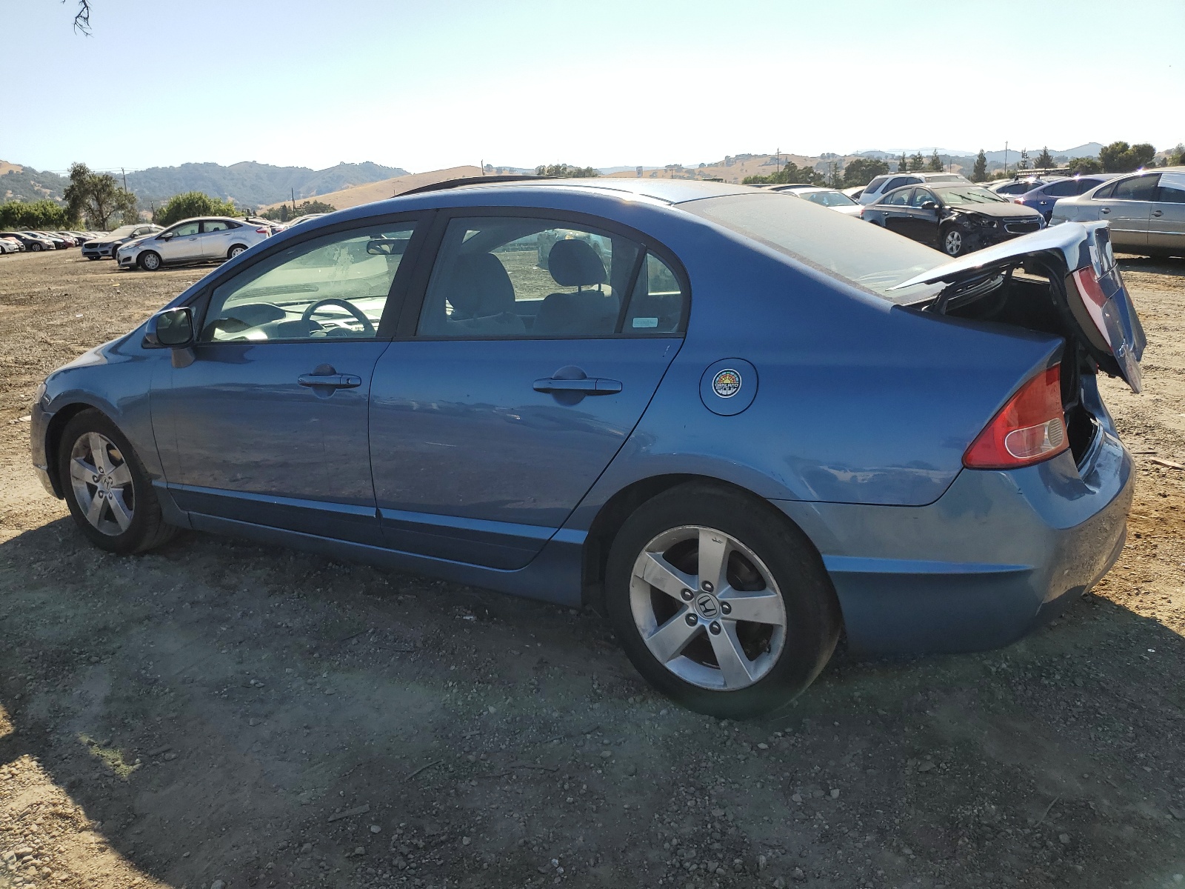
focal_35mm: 26
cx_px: 592
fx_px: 890
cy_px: 444
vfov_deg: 53.1
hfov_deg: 67.3
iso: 50
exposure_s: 1/3333
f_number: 1.5
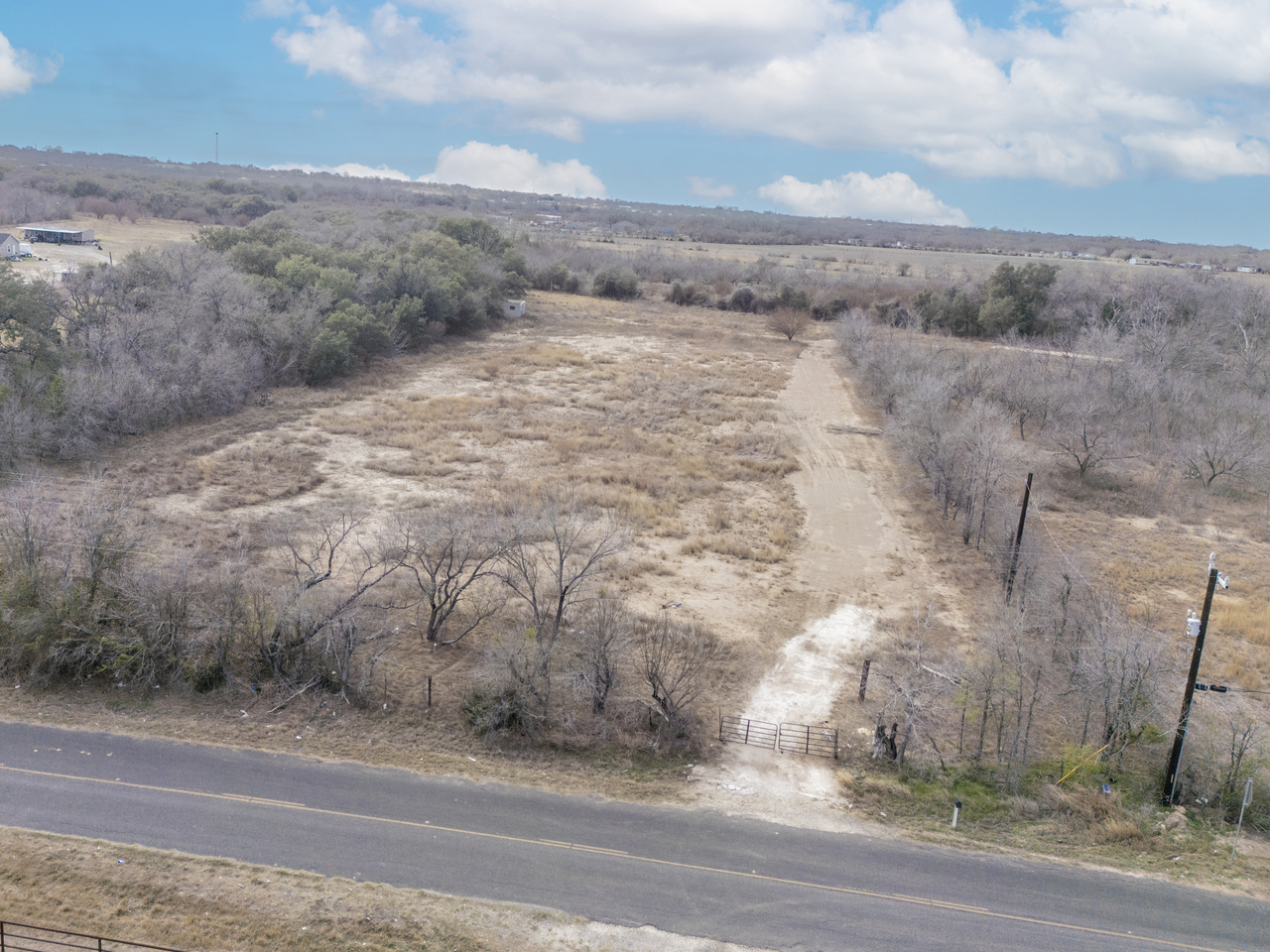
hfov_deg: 65.1
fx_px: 991
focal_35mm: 27
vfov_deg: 51.3
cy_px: 450
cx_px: 567
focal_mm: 6.72
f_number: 1.7
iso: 130
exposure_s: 1/3000
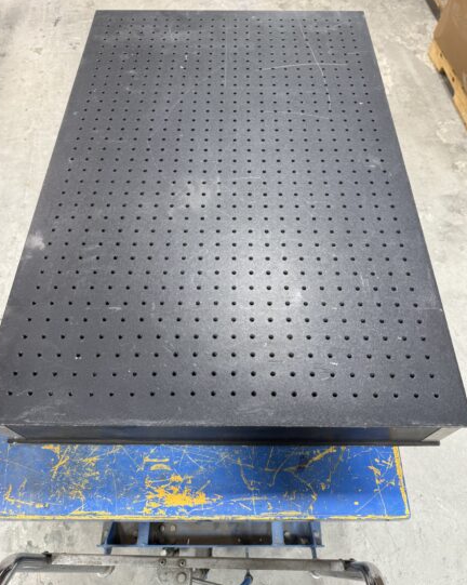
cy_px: 263
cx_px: 235
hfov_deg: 54.9
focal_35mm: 26
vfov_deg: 65.9
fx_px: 450
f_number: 1.78
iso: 80
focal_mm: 6.76
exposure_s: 1/121
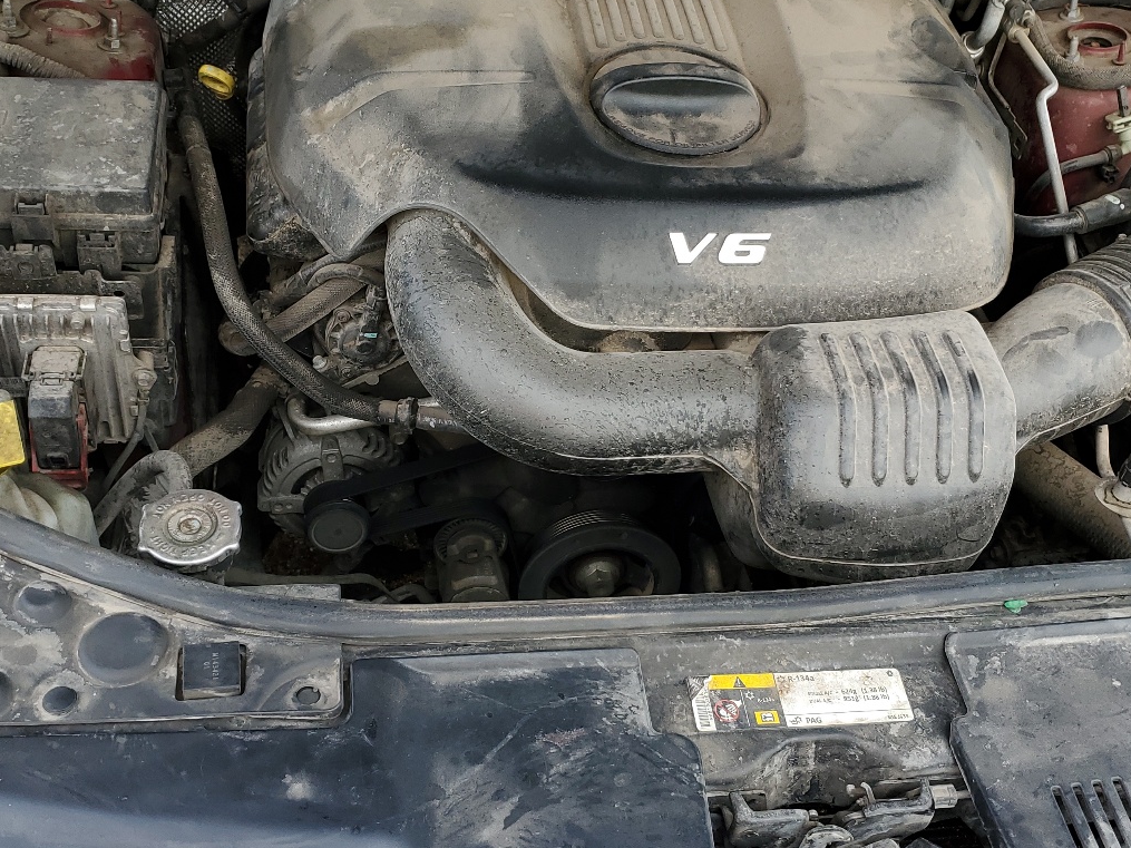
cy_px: 404
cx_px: 586
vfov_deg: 35.1
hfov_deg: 45.8
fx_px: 1339
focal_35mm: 41
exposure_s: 1/256
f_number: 1.5
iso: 50
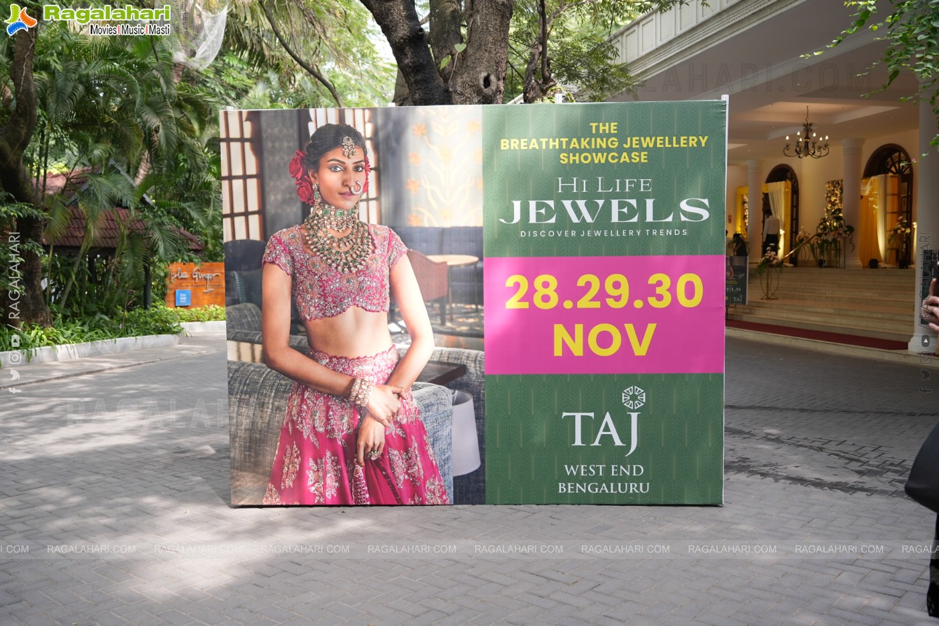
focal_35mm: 33
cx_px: 470
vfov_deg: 39.8
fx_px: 866
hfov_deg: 56.9
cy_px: 313
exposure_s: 1/125
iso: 200
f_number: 4
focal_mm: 33.2
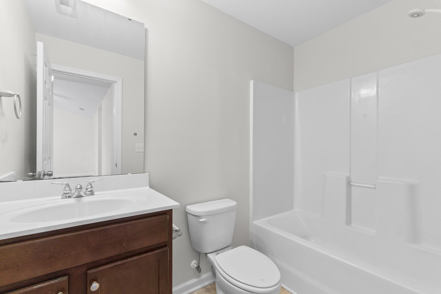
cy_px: 147
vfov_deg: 77.3
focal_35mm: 15
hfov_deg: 100.4
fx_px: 184
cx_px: 220
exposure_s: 2
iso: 100
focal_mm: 10
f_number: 4.5
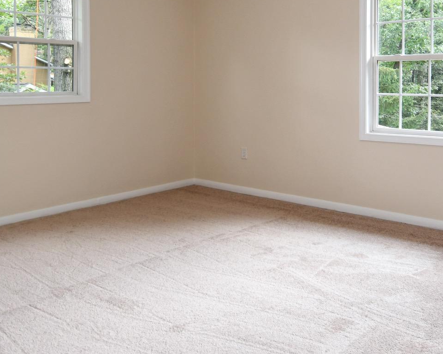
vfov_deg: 40.3
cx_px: 281
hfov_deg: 49.7
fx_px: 472
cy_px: 102
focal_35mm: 36
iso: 200
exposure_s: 1/60
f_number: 4
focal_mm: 12
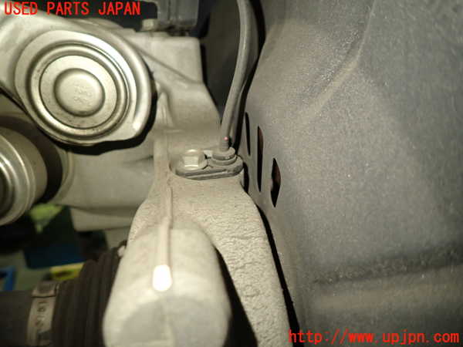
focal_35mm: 25
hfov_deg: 69.4
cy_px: 174
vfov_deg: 54.9
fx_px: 334
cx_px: 232
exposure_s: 1/30
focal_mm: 4.5
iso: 320
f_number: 2
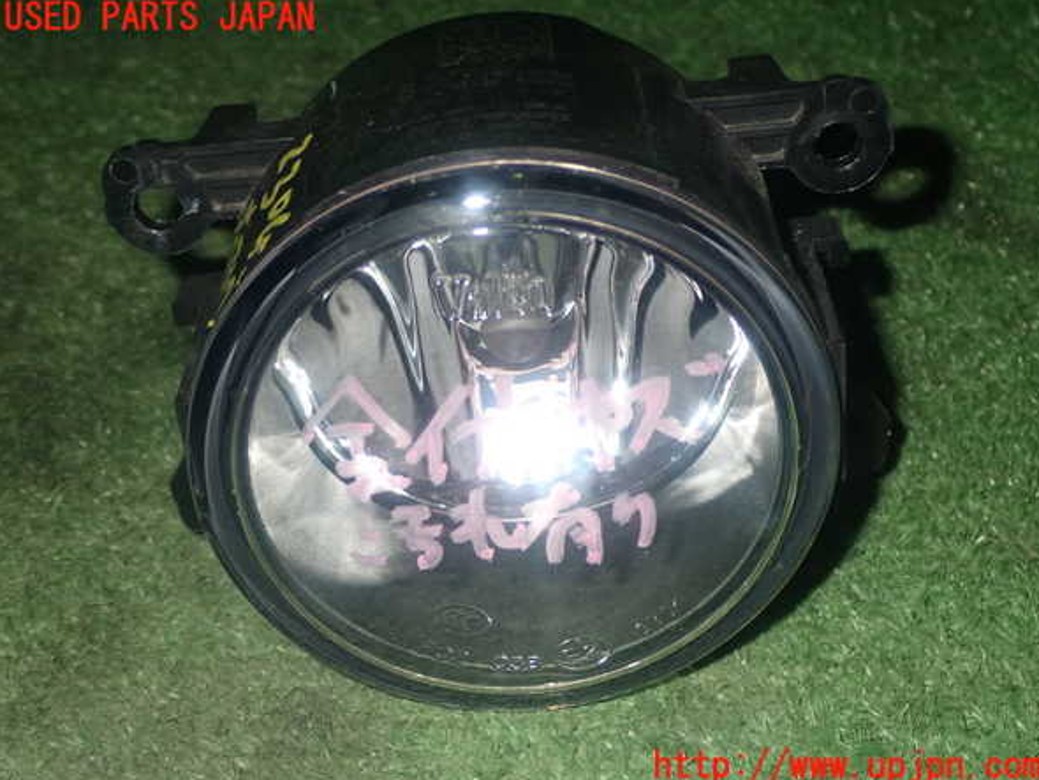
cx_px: 523
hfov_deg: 30.7
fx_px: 1892
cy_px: 393
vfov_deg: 23.3
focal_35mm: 63
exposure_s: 1/60
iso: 320
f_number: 10
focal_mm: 11.09
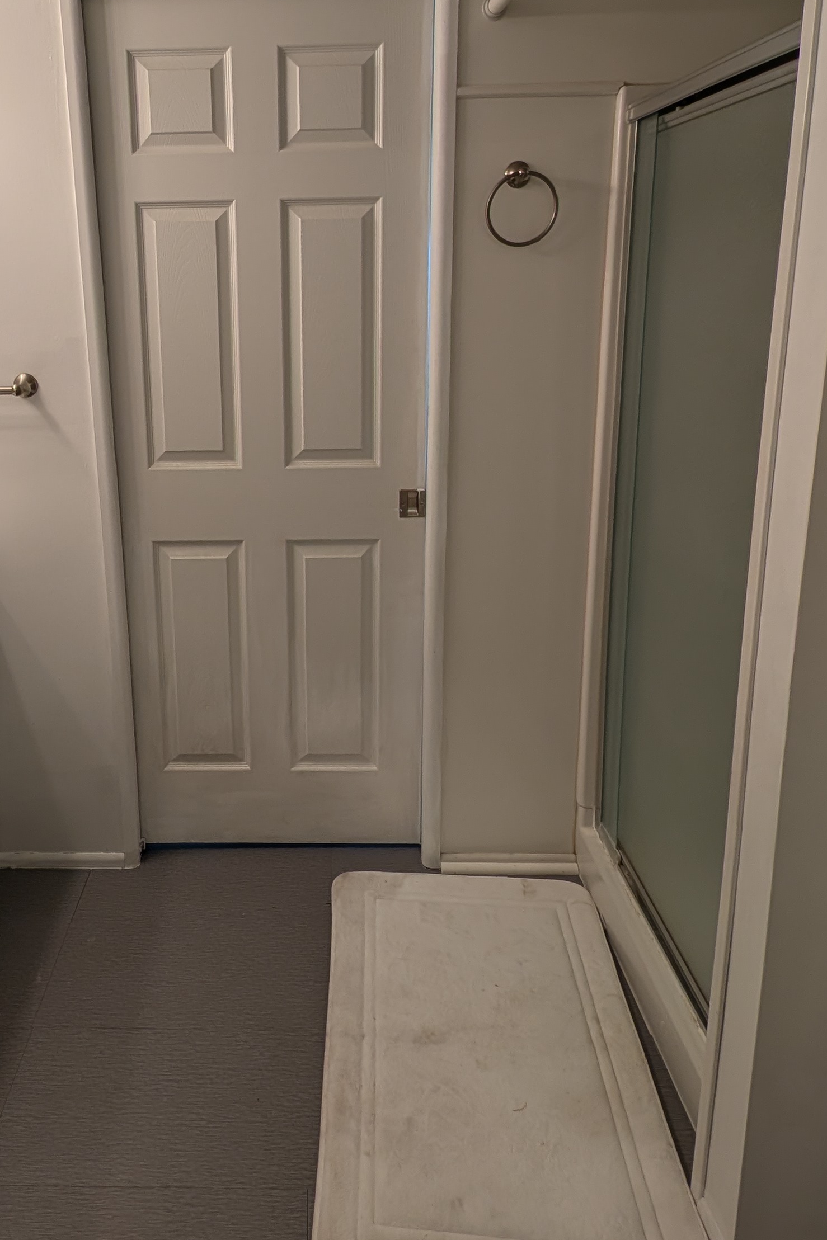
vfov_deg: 74.4
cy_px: 443
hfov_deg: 54.1
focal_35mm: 23
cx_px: 282
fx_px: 792
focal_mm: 2.23
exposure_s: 1/120
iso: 51
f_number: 1.95
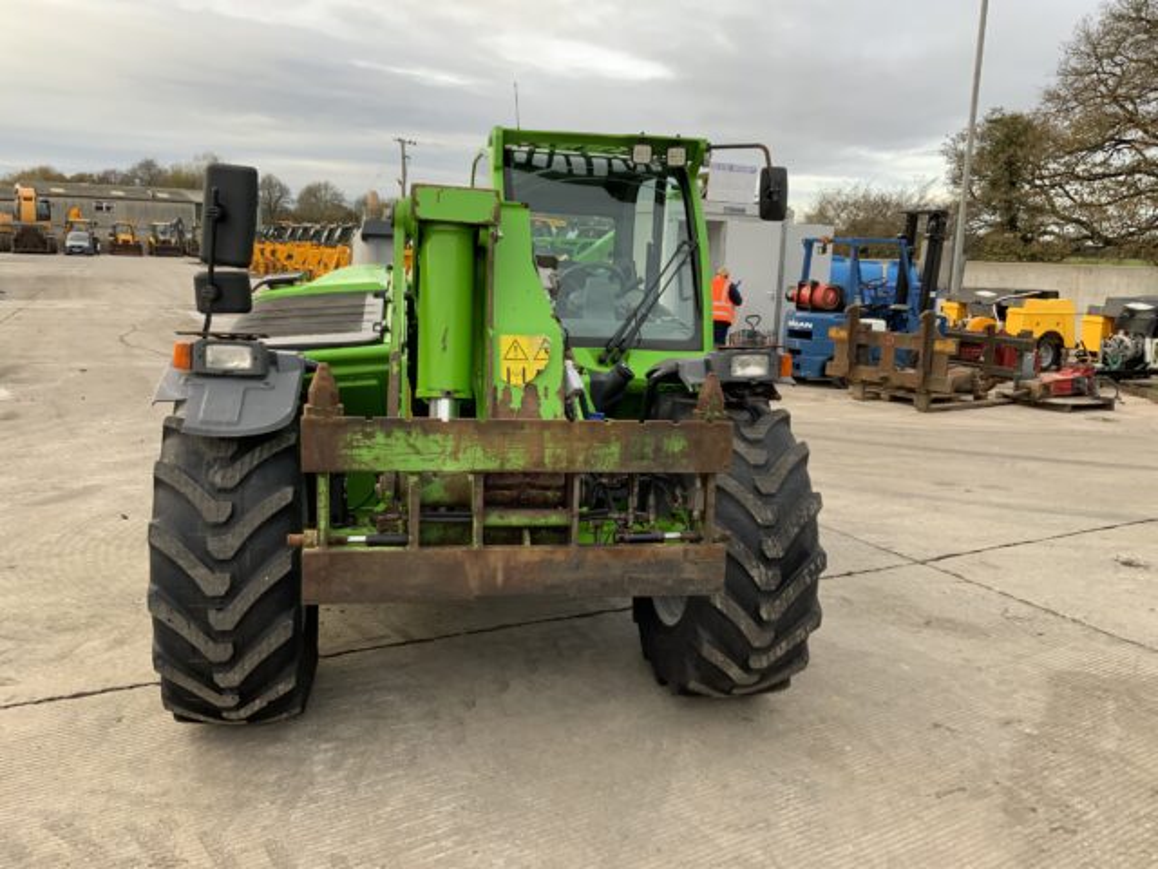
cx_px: 579
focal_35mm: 29
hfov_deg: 61.7
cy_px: 434
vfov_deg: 48.2
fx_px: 970
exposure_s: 1/185
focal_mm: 3
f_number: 1.8
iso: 16
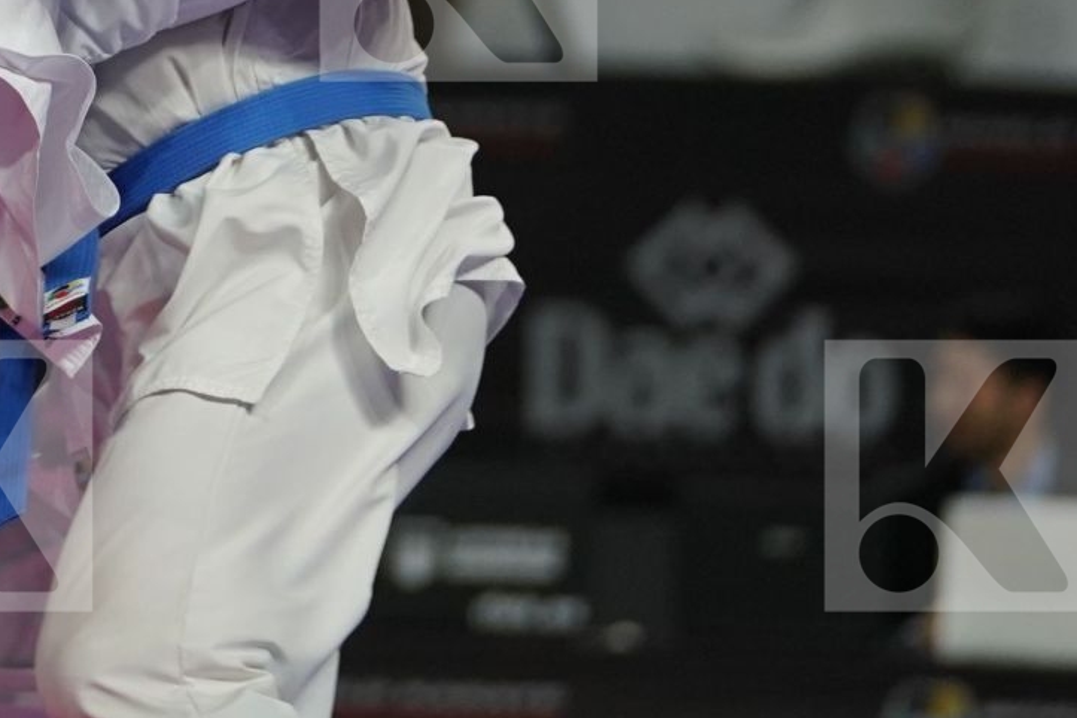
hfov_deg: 3.2
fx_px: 18996
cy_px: -54
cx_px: -46
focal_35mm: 635
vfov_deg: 2.2
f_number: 2.8
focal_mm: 170
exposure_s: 1/1000
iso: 1250
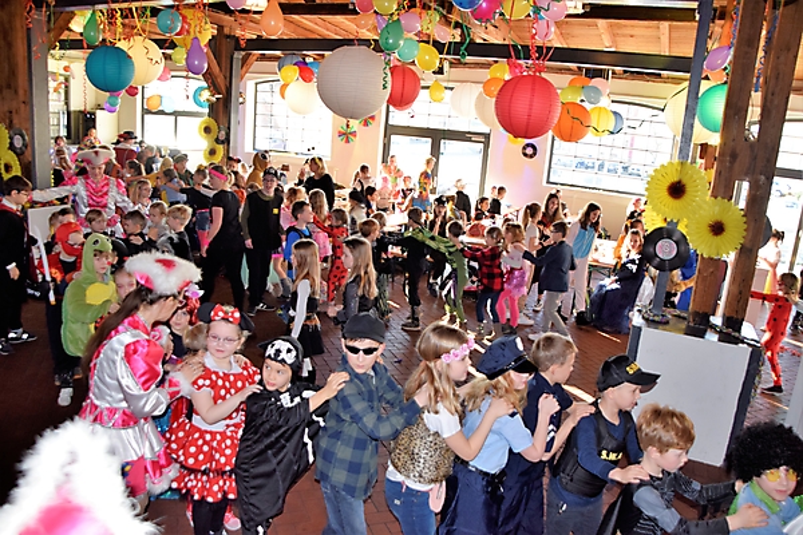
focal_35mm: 27
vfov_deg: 47.9
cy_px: 268
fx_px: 602
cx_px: 402
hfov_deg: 67.4
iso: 800
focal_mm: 18
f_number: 4.5
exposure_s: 1/80
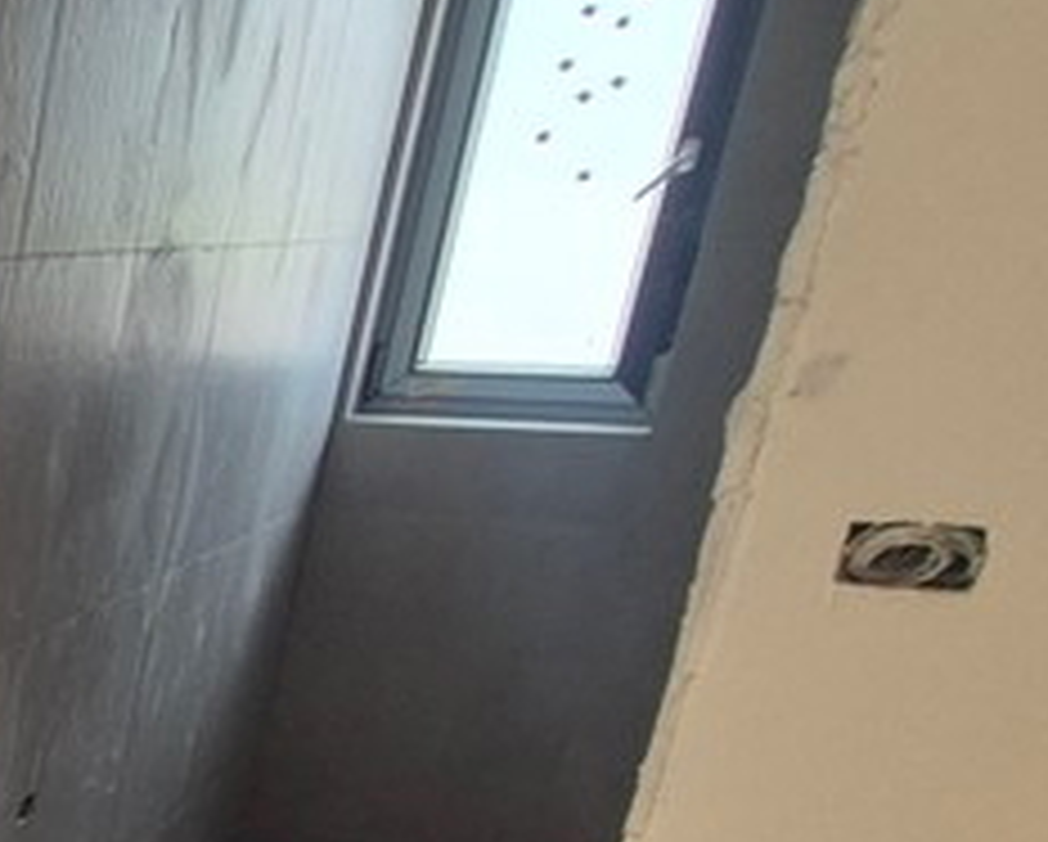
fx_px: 1801
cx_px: -978
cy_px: 973
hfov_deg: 19.9
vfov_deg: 24.2
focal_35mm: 58
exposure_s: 1/100
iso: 80
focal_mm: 2.2
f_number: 2.2
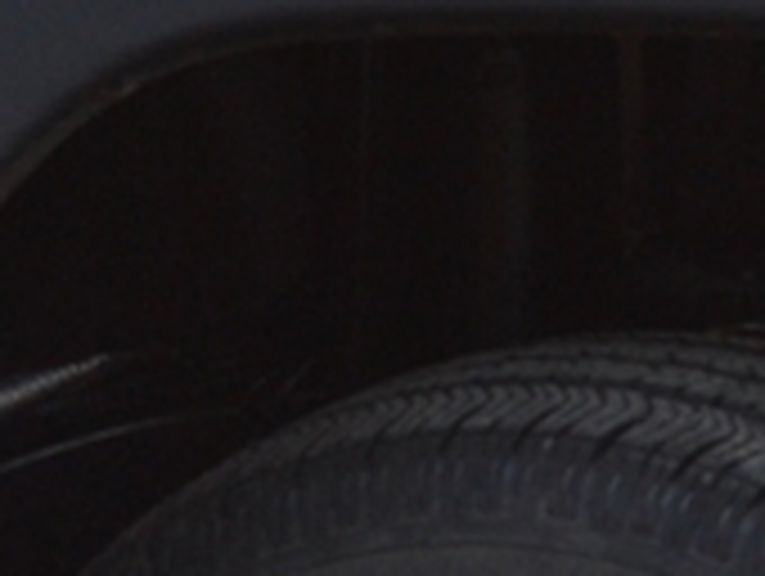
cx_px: 54
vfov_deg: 3.1
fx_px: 10554
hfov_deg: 4.1
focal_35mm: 477
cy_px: -124
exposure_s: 1/125
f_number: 5.6
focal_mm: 55
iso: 250
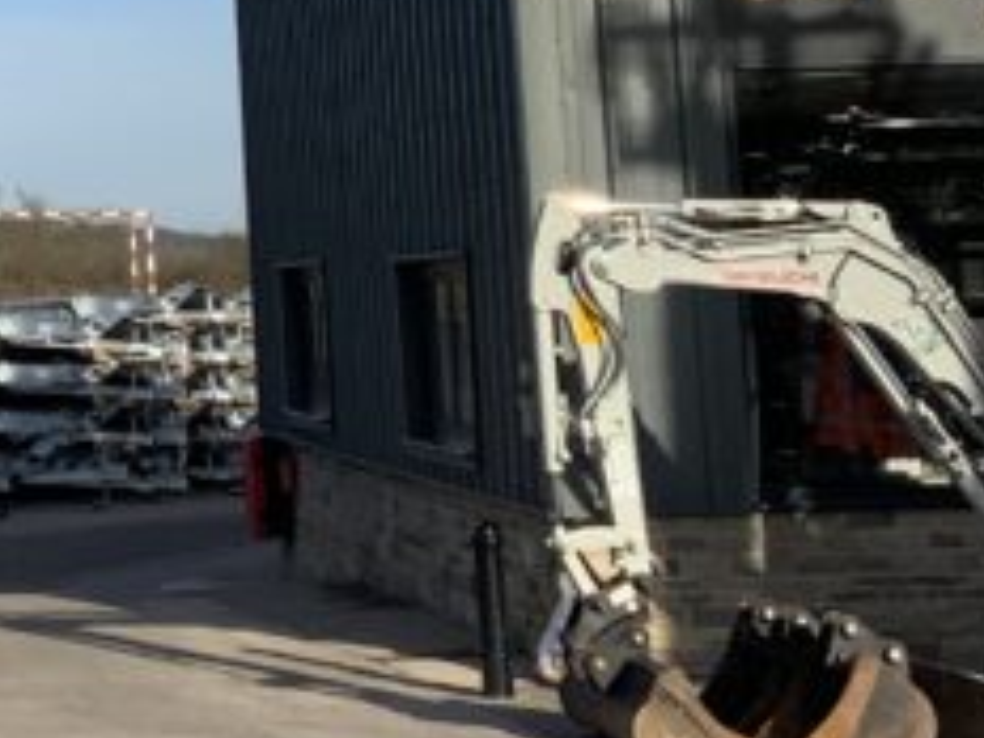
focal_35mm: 128
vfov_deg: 11.3
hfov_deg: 14.6
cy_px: -199
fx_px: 3639
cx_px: -348
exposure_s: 1/2320
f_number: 1.8
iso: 16
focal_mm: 3
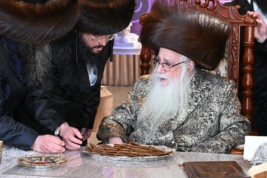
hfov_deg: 19.6
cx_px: 175
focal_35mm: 104
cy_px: 74
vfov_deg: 13.2
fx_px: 771
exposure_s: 1/125
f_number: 5.6
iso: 1250
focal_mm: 54
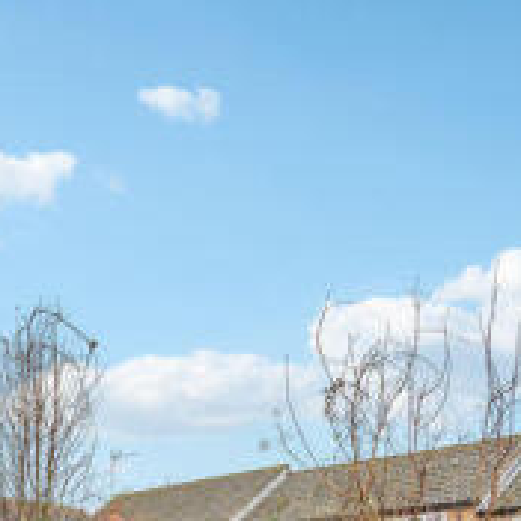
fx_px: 868
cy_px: 624
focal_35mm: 51
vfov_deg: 28.9
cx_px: 61
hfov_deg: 31.9
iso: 320
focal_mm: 16
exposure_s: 1/60
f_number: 8
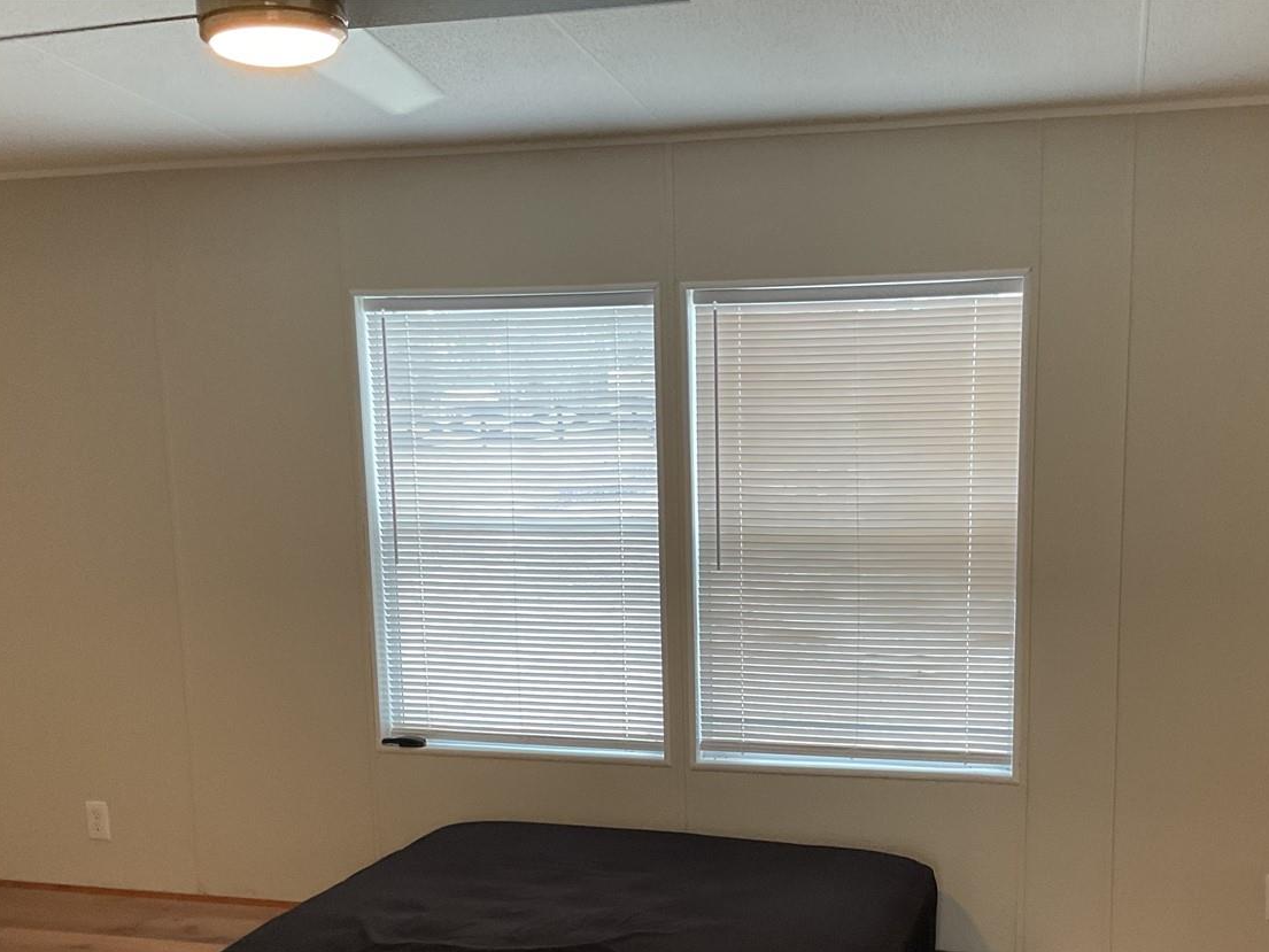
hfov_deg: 44.7
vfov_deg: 33.8
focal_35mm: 42
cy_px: 687
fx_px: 1540
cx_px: 705
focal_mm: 3
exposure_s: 1/60
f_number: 1.8
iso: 64
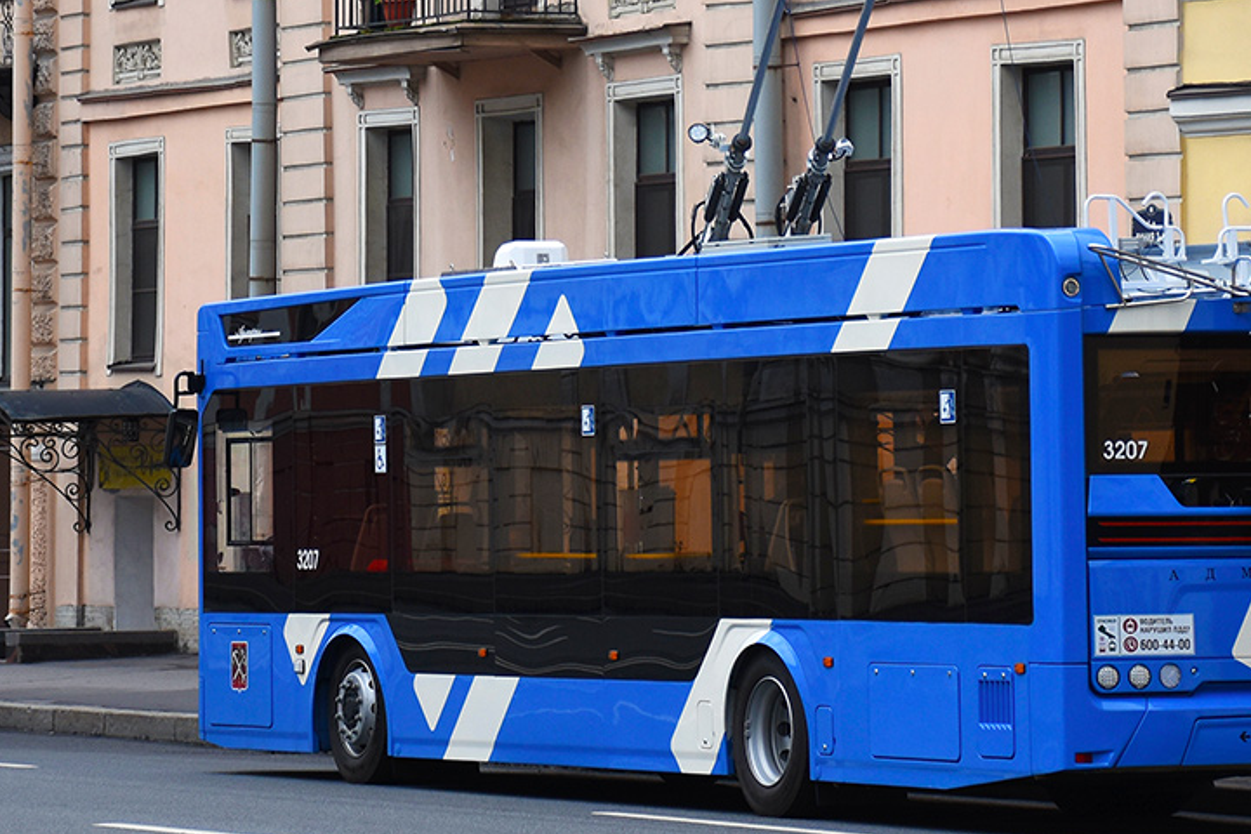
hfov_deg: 13.7
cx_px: 848
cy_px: 231
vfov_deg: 9.1
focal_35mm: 150
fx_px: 5212
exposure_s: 1/250
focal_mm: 60
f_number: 5.6
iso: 250
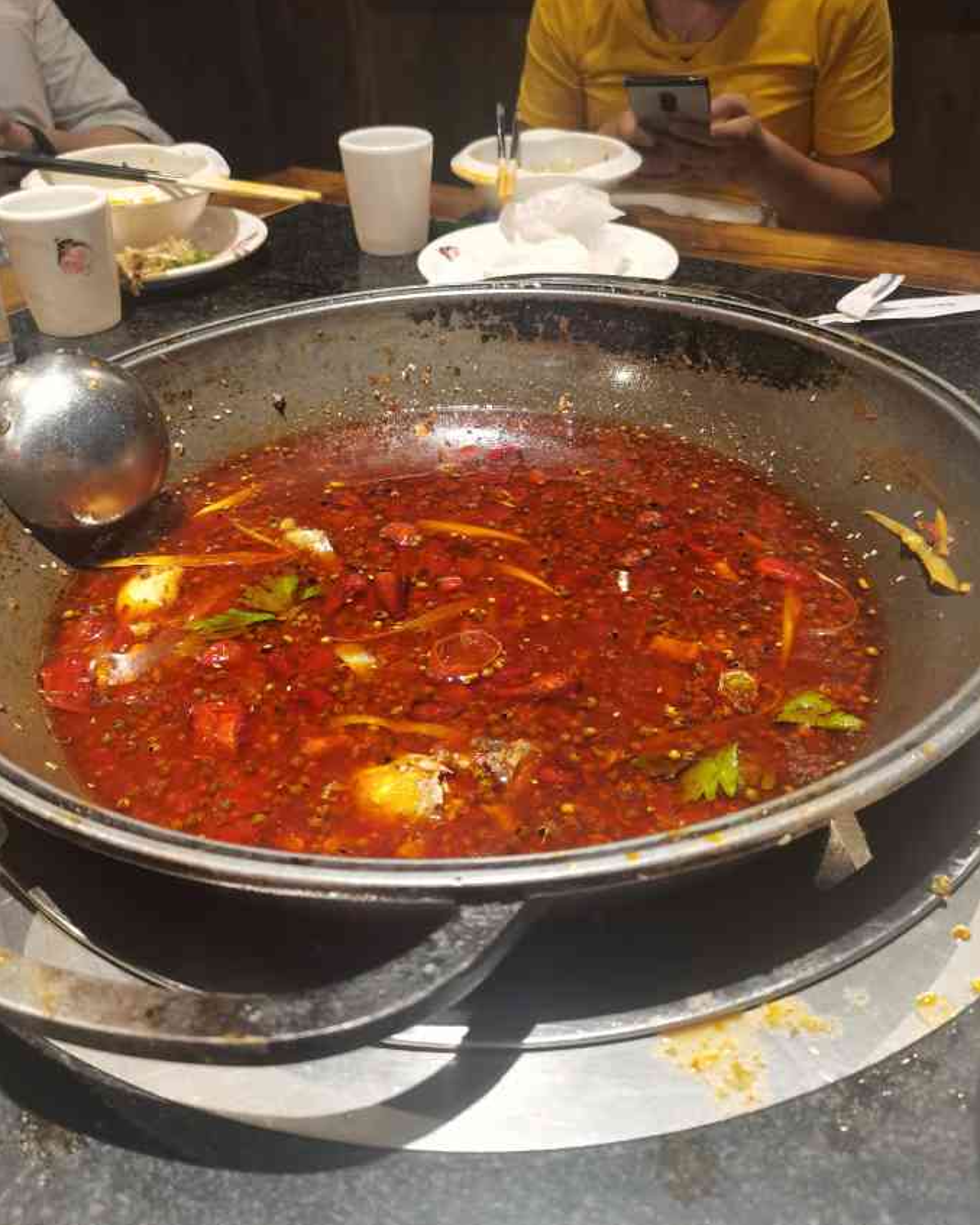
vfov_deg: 62.2
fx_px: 1015
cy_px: 578
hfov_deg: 51.5
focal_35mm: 28
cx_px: 481
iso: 250
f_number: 1.8
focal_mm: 5.58
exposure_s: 1/50
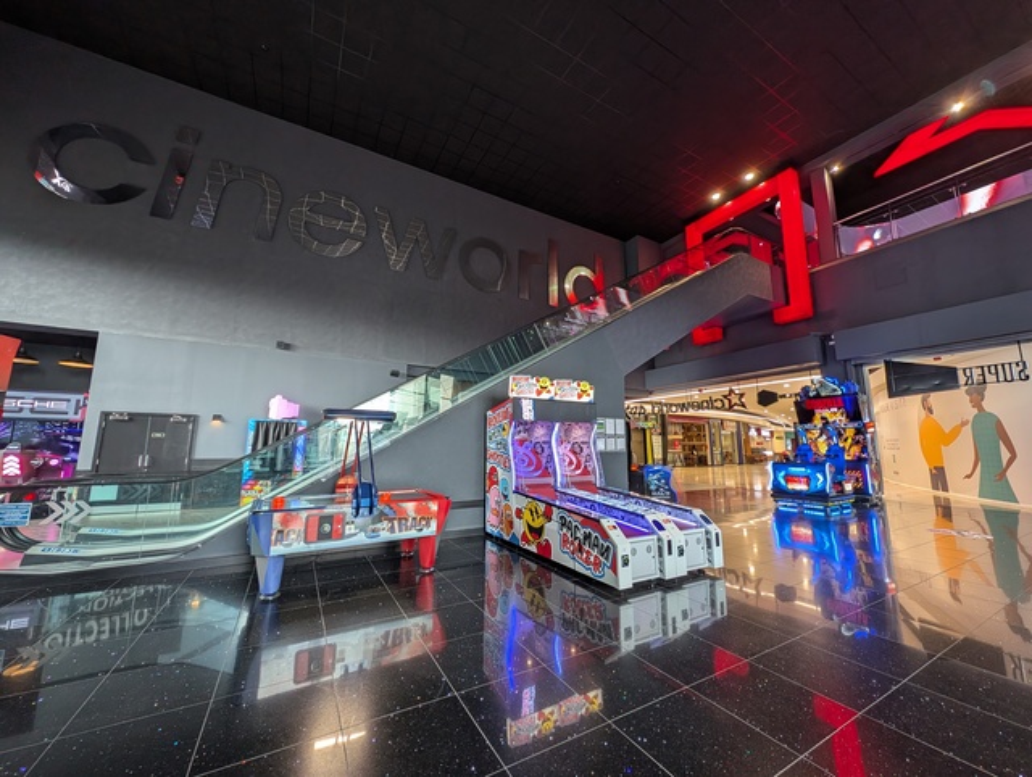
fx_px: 358
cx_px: 516
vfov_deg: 94.6
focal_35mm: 12
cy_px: 388
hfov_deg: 110.5
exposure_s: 1/33.3
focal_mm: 2.23
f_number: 1.95
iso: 54
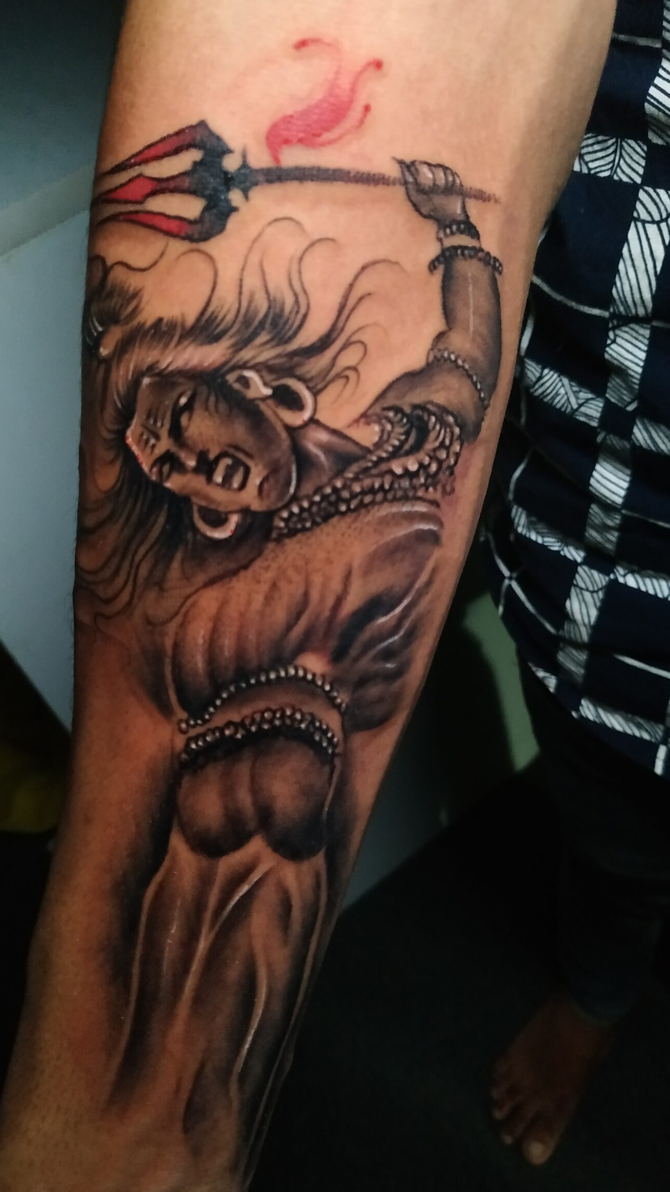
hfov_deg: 40.1
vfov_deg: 66.0
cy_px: 626
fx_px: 916
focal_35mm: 29
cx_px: 308
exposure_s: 1/20
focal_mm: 3.94
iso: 1250
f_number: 1.9
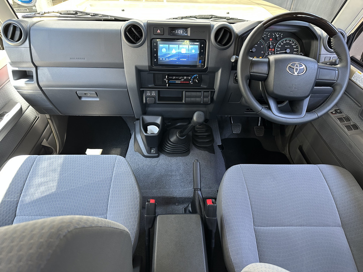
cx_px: 182
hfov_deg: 71.6
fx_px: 252
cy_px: 136
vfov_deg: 56.8
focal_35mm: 24
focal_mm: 6.86
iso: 320
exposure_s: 1/60
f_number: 1.78
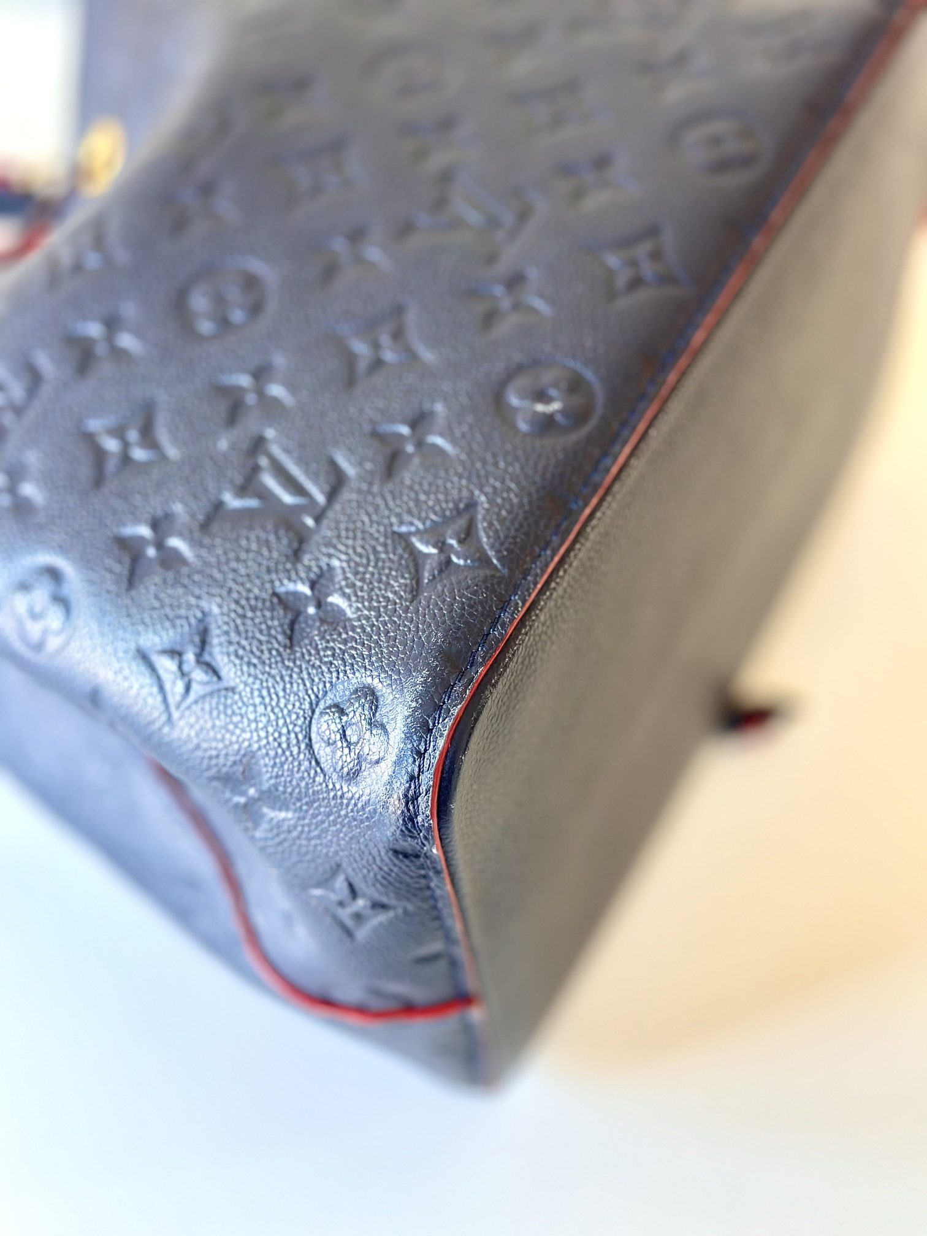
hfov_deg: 30.3
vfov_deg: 39.7
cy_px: 618
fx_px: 1714
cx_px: 464
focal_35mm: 48
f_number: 1.78
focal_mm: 6.86
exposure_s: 1/50
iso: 200
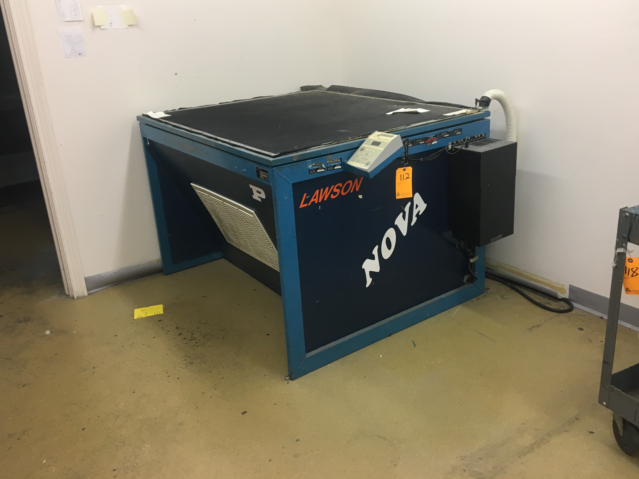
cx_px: 327
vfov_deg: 44.1
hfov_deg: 56.8
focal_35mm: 32
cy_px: 217
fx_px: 591
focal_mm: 4.15
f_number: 2.2
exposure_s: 1/30
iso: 64
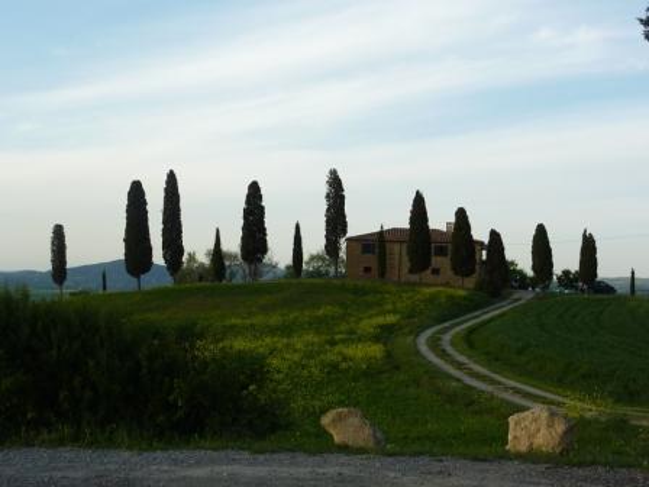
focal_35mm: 45
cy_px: 244
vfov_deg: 32.2
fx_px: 844
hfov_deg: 42.1
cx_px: 324
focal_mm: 6.1
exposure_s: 1/250
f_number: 4
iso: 80
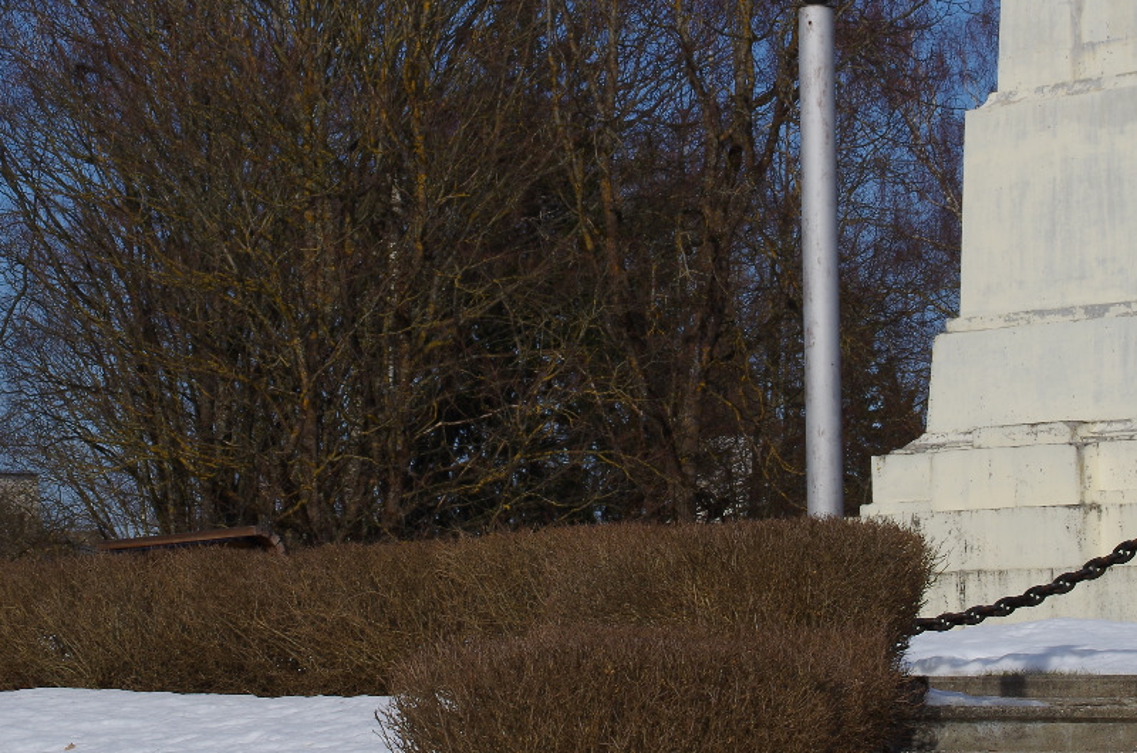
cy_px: 114
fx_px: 5264
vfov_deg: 8.2
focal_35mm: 167
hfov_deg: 12.3
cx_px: 546
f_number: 14
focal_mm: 55
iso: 100
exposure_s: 1/200
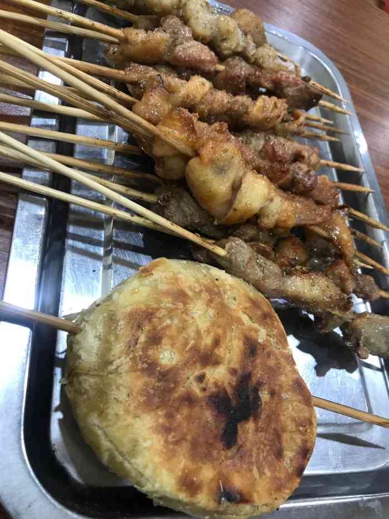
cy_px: 260
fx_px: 419
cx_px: 194
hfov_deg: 49.8
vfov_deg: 63.4
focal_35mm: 28
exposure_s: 1/17
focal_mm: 3.99
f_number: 1.8
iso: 40
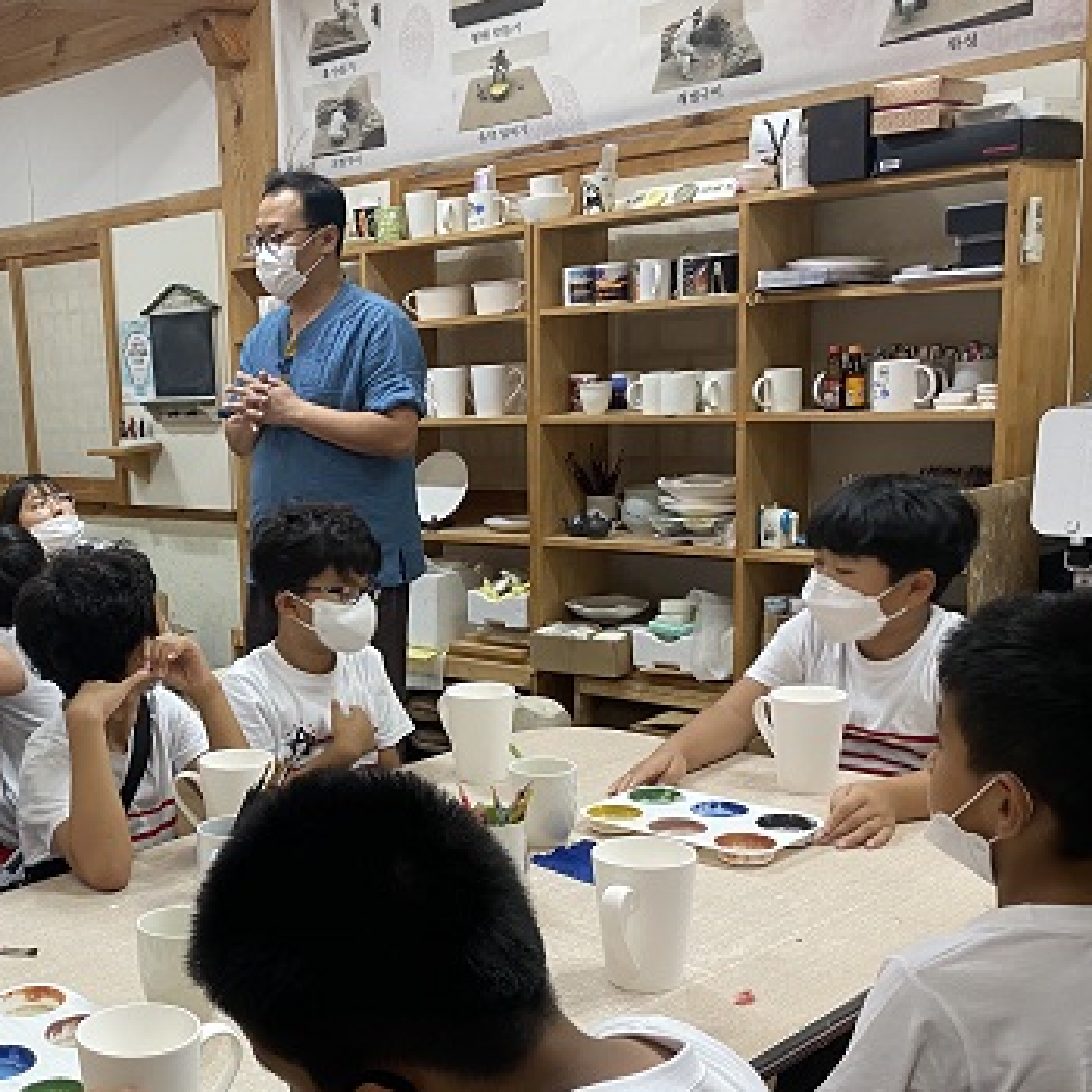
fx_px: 1499
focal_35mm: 42
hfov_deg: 37.9
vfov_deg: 39.8
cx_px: 153
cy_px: 668
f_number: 1.8
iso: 100
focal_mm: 4.25
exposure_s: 1/60
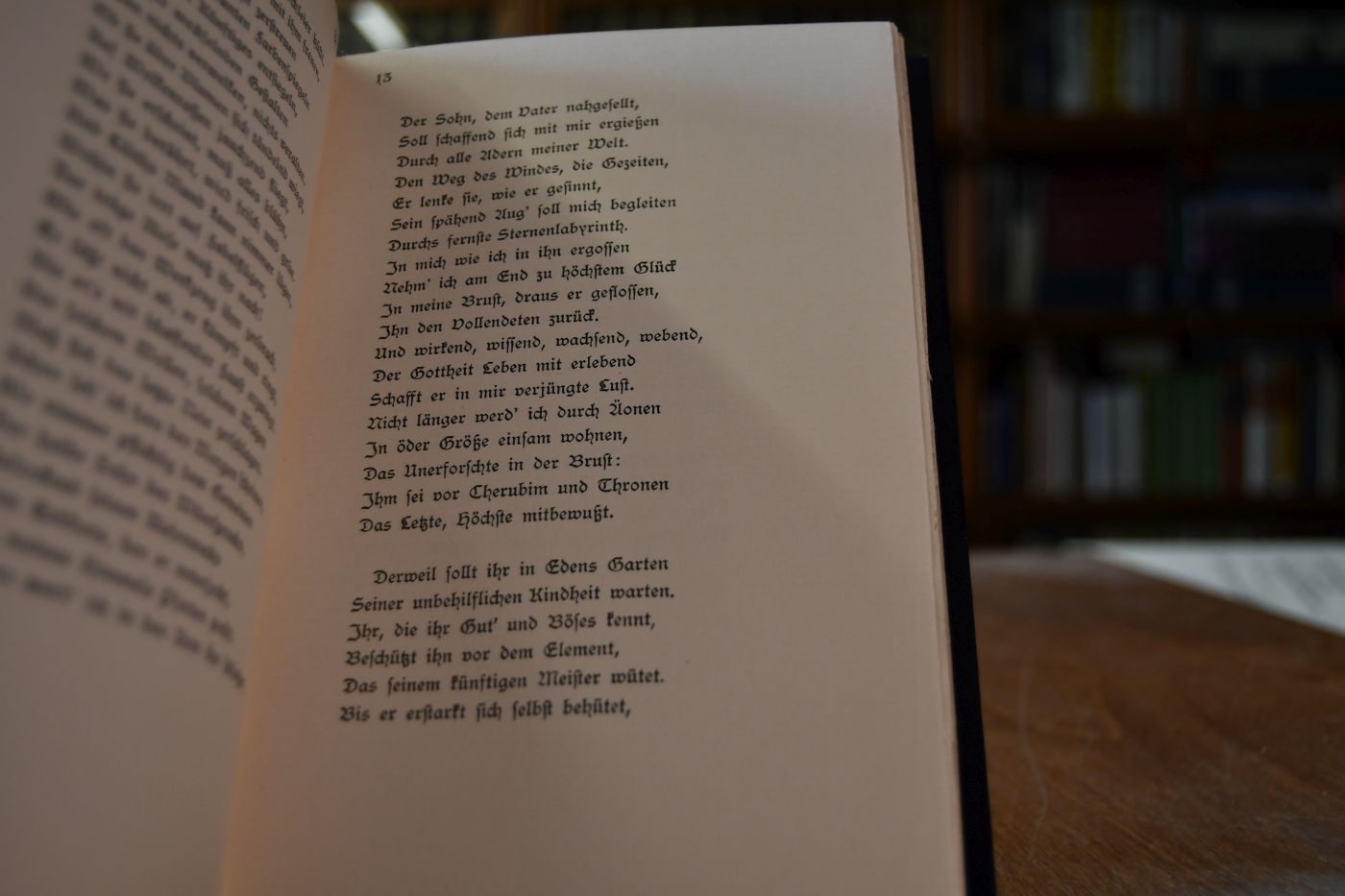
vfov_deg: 34.2
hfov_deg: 49.6
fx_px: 1457
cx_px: 672
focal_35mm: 39
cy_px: 448
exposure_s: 1/250
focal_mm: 26
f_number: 4
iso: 450
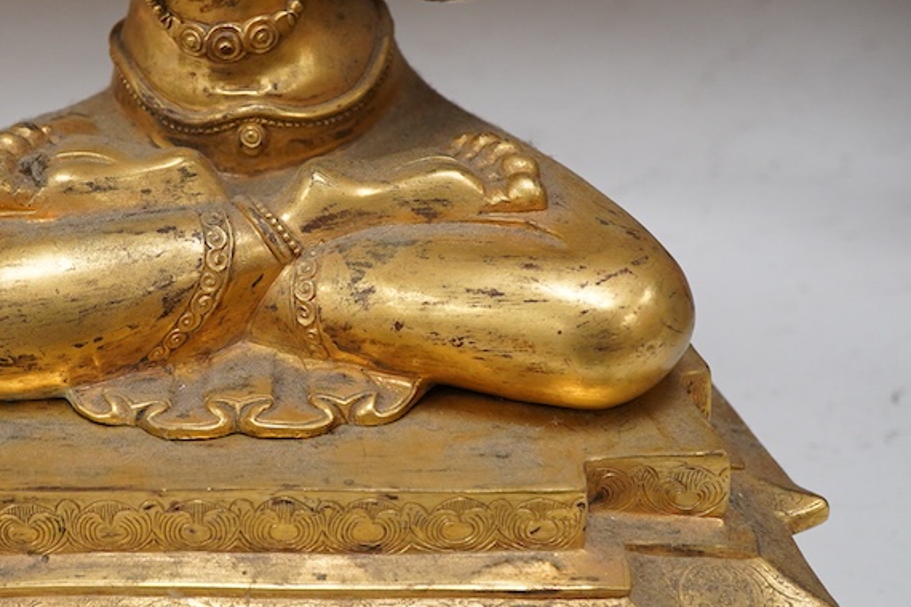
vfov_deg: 19.2
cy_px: 297
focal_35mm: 71
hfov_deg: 28.1
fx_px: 1797
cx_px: 232
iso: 1250
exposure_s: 1/125
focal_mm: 30
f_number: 9
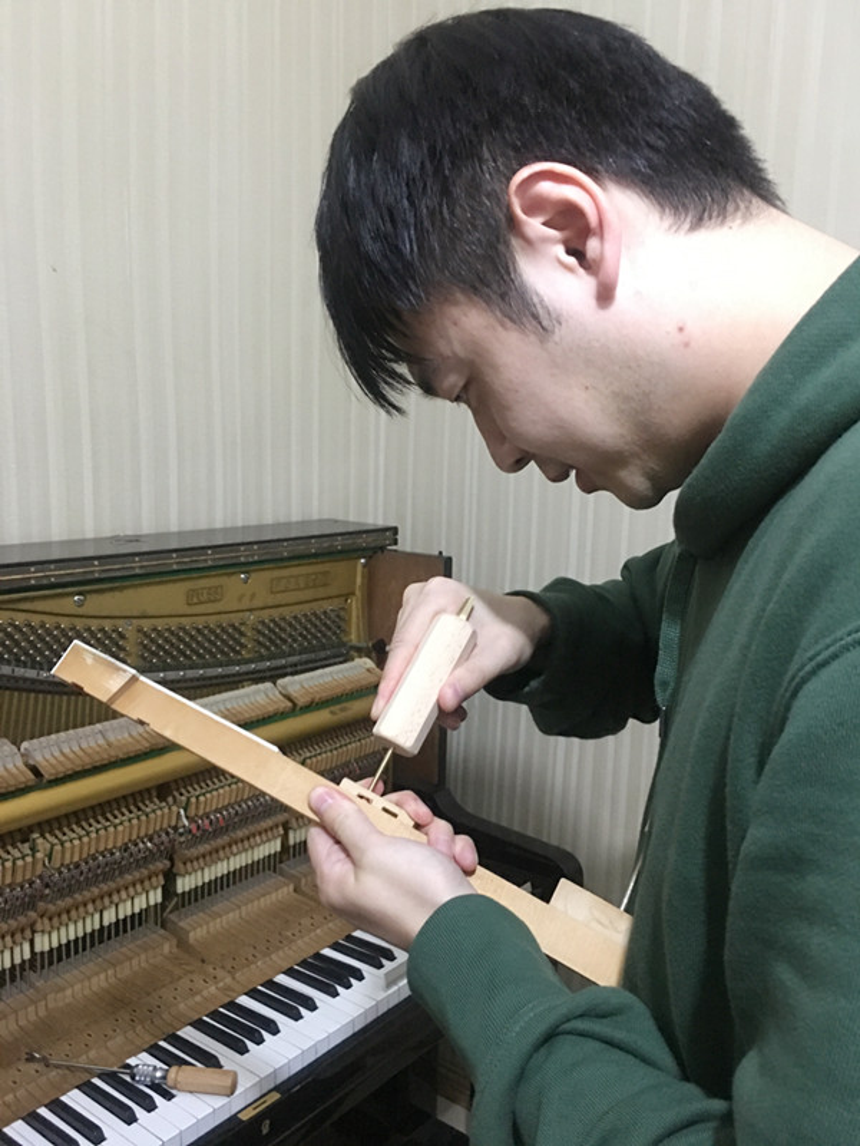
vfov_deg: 61.6
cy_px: 573
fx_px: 960
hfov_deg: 48.3
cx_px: 430
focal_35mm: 29
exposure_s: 1/8
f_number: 2.2
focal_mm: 4.15
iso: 160
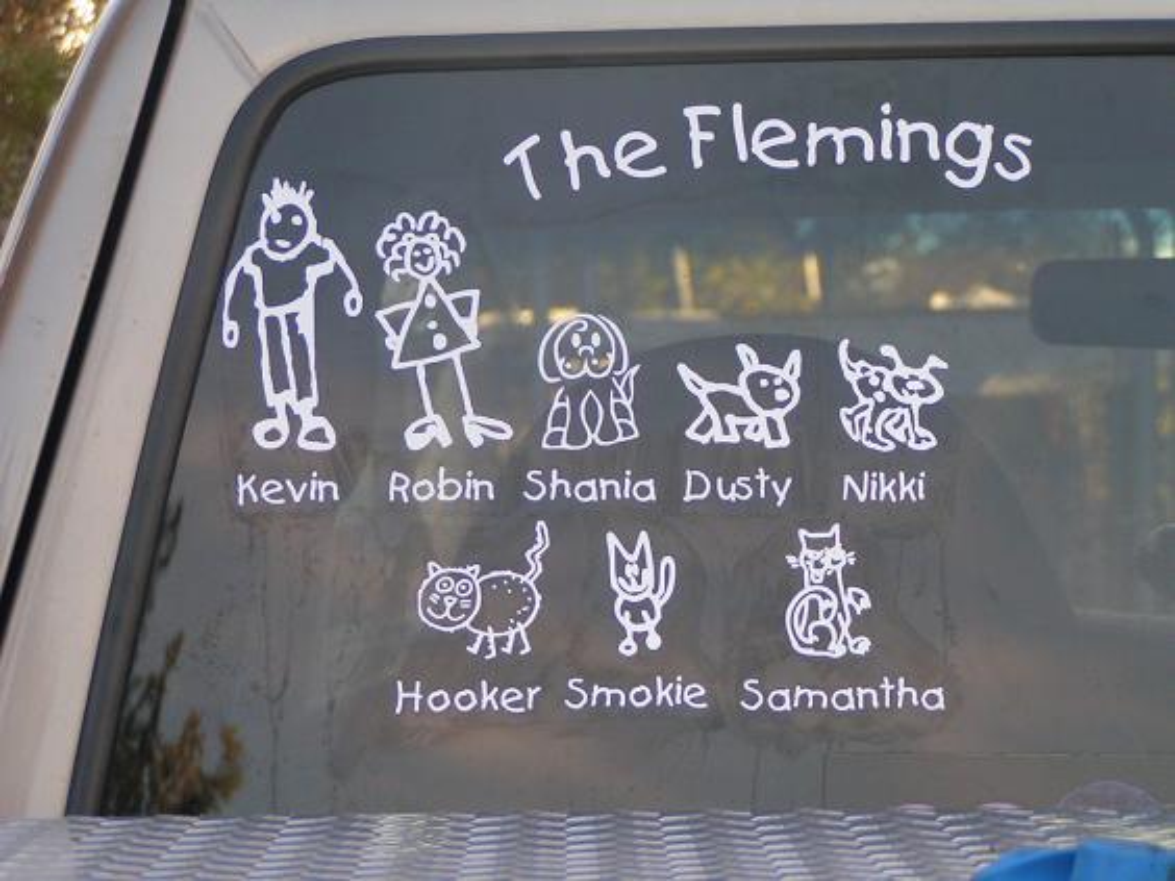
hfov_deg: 15.1
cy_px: 440
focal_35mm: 131
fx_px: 4447
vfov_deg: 11.3
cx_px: 588
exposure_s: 1/160
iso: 100
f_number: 3.5
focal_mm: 20
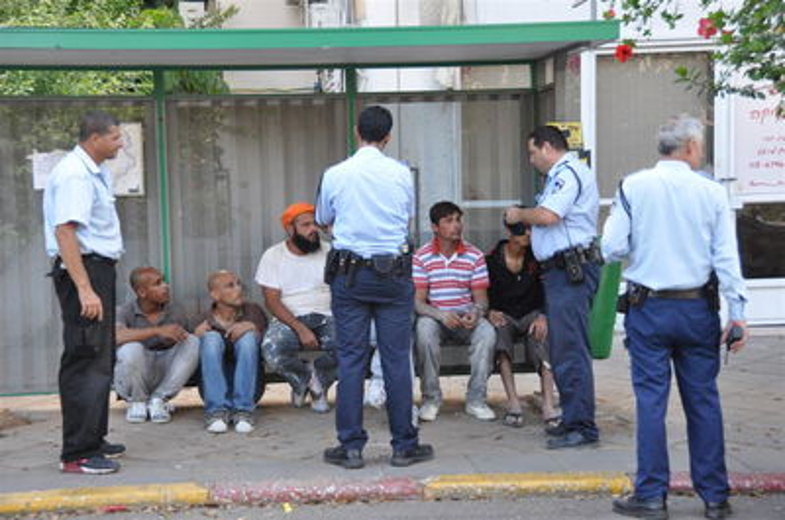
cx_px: 392
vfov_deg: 19.6
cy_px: 260
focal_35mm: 69
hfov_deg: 29.3
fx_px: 1502
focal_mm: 46
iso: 360
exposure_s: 1/125
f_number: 5.6
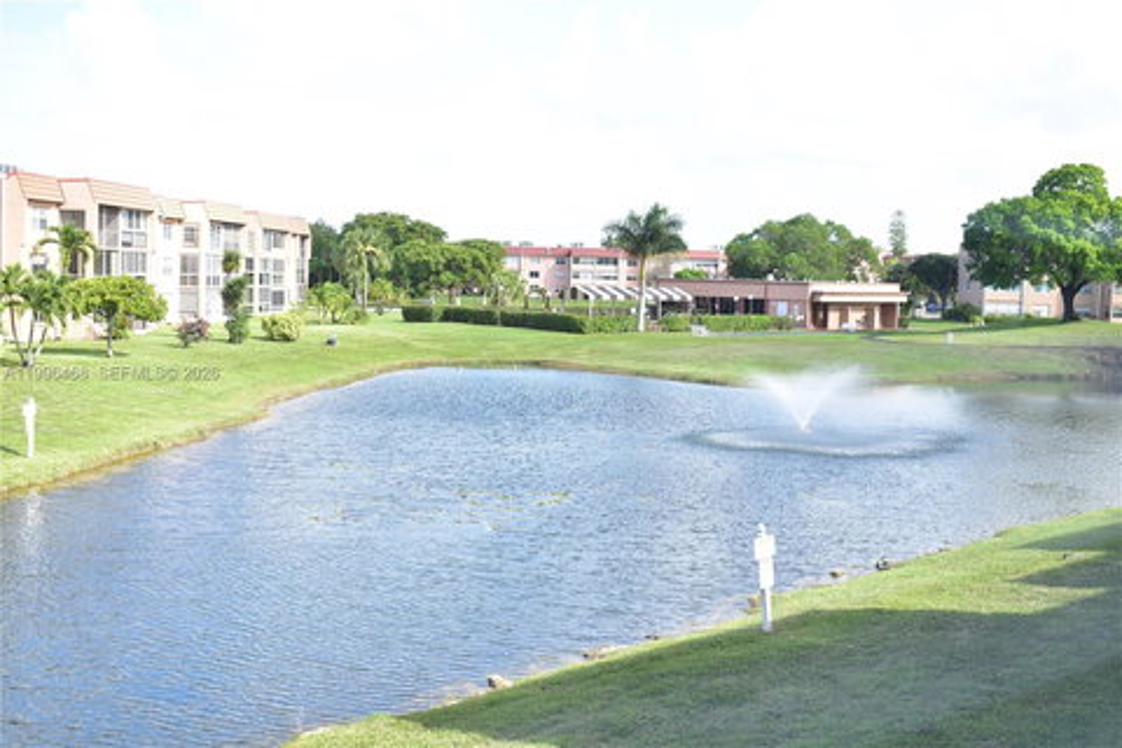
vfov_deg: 31.9
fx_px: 1309
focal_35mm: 42
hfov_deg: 46.4
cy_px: 374
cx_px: 561
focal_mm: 28
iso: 100
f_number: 5.6
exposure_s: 1/125
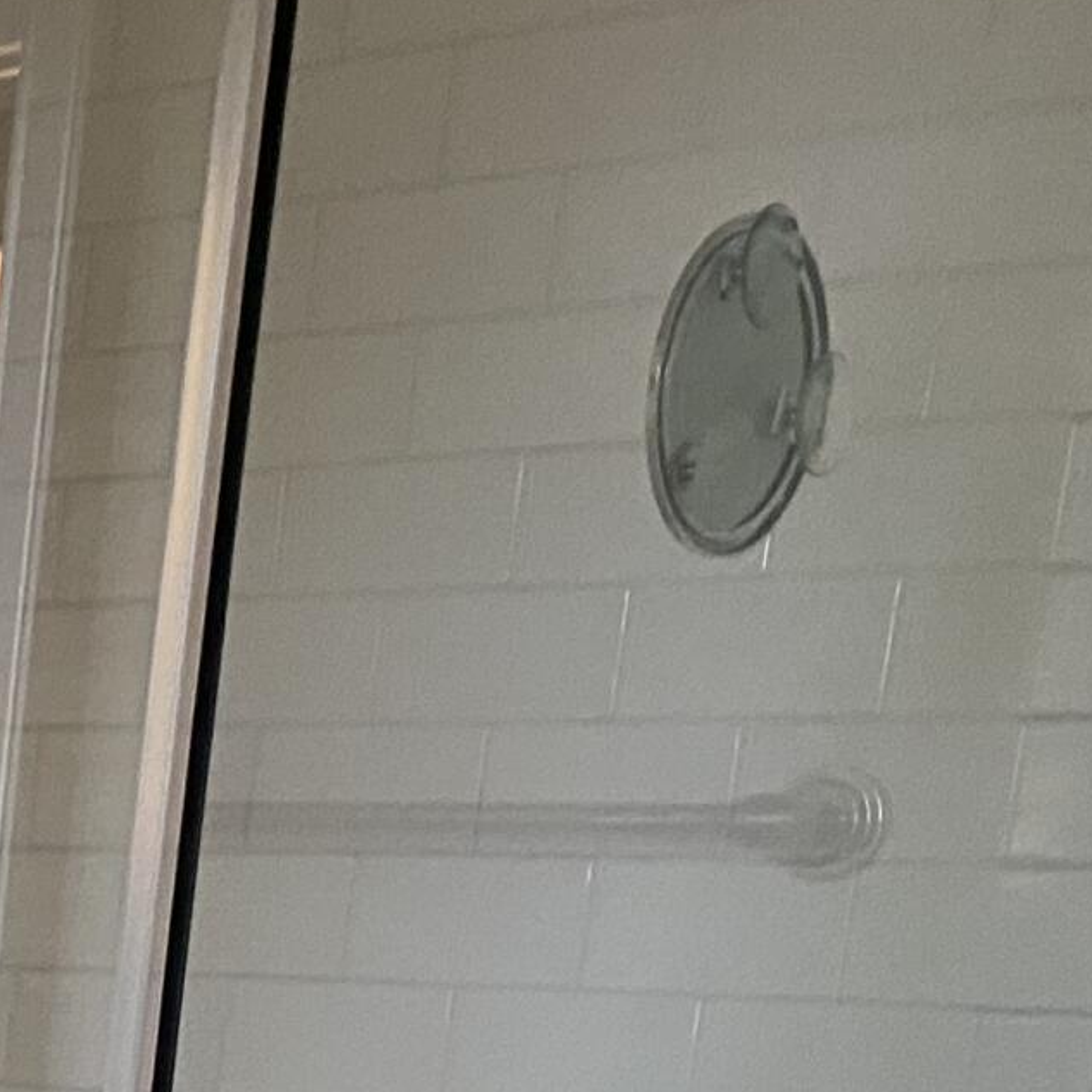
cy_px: 1806
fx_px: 3890
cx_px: -1225
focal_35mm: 109
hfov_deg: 13.3
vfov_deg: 14.5
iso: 400
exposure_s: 1/60
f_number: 1.8
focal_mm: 4.25
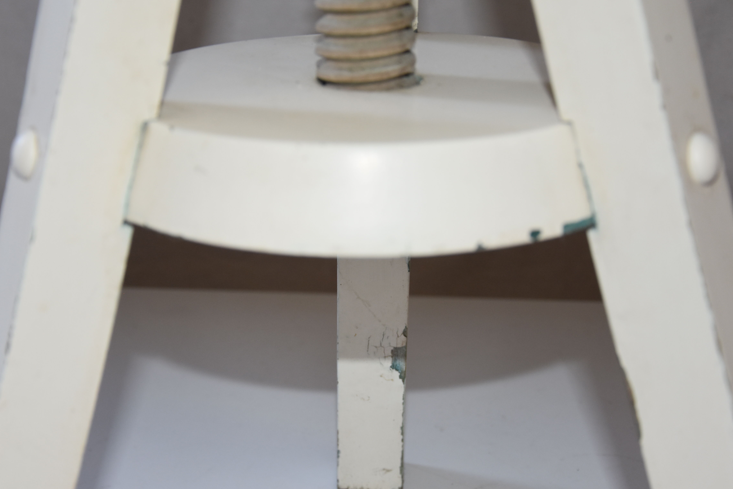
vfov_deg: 18.2
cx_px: 352
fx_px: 1527
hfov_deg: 27.0
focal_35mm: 75
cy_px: 252
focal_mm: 38
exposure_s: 1/60
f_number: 4.5
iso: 500
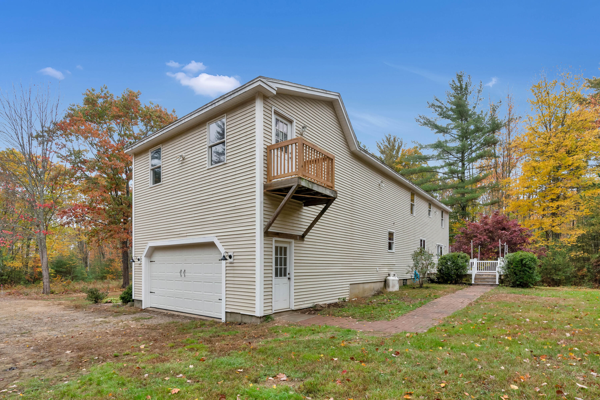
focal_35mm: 17
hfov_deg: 93.3
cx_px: 300
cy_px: 200
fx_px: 283
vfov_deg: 70.5
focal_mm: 17
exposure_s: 1/60
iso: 800
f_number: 8
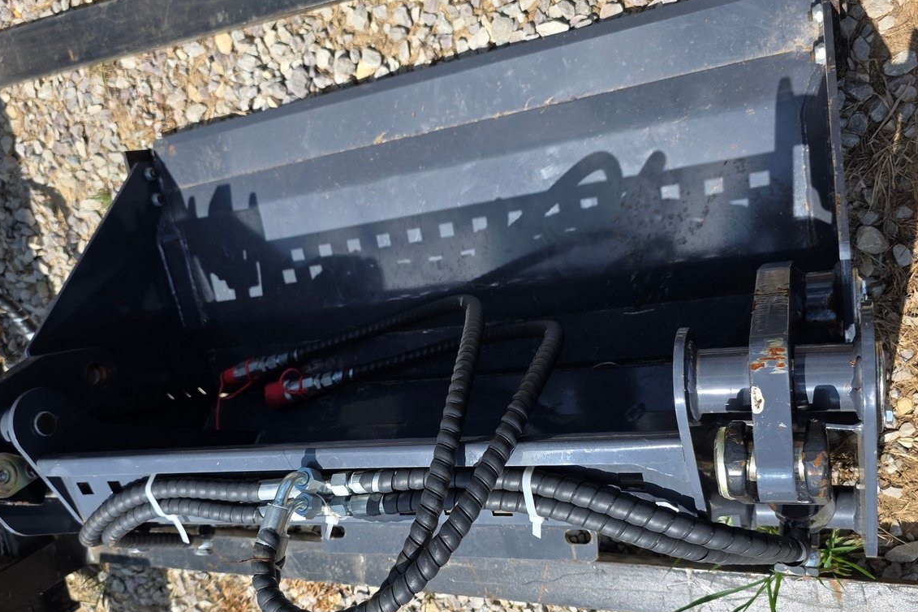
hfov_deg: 58.7
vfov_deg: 40.7
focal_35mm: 32
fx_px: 816
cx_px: 428
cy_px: 393
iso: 80
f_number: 1.7
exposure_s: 1/4766
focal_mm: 6.3
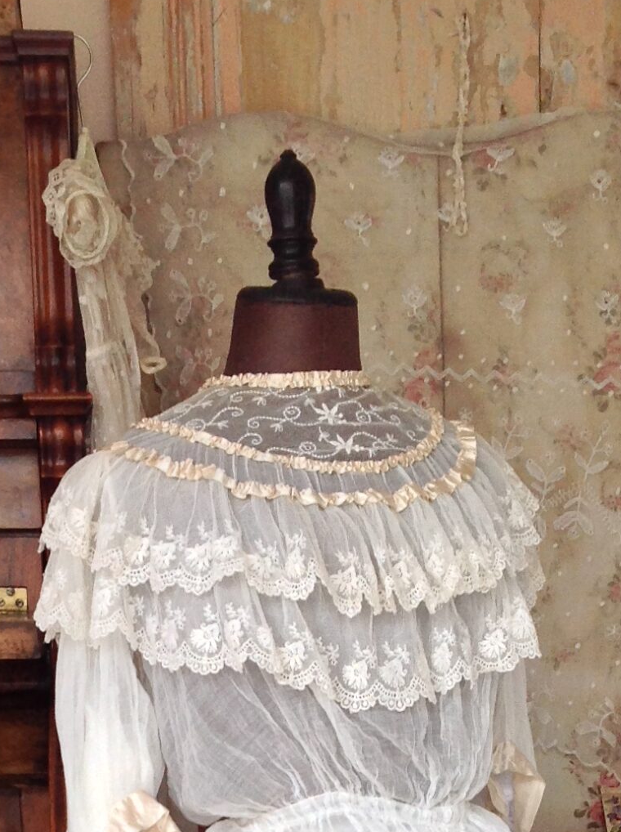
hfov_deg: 16.7
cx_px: 290
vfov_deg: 20.6
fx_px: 2111
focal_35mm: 88
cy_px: 1035
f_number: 2.4
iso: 64
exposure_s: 1/60
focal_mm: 4.28
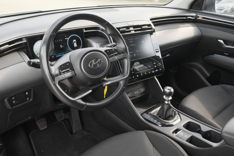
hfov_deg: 58.7
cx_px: 117
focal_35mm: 32
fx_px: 208
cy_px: 78
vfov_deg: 41.1
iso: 2000
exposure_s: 1/160
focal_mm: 21.5
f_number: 8
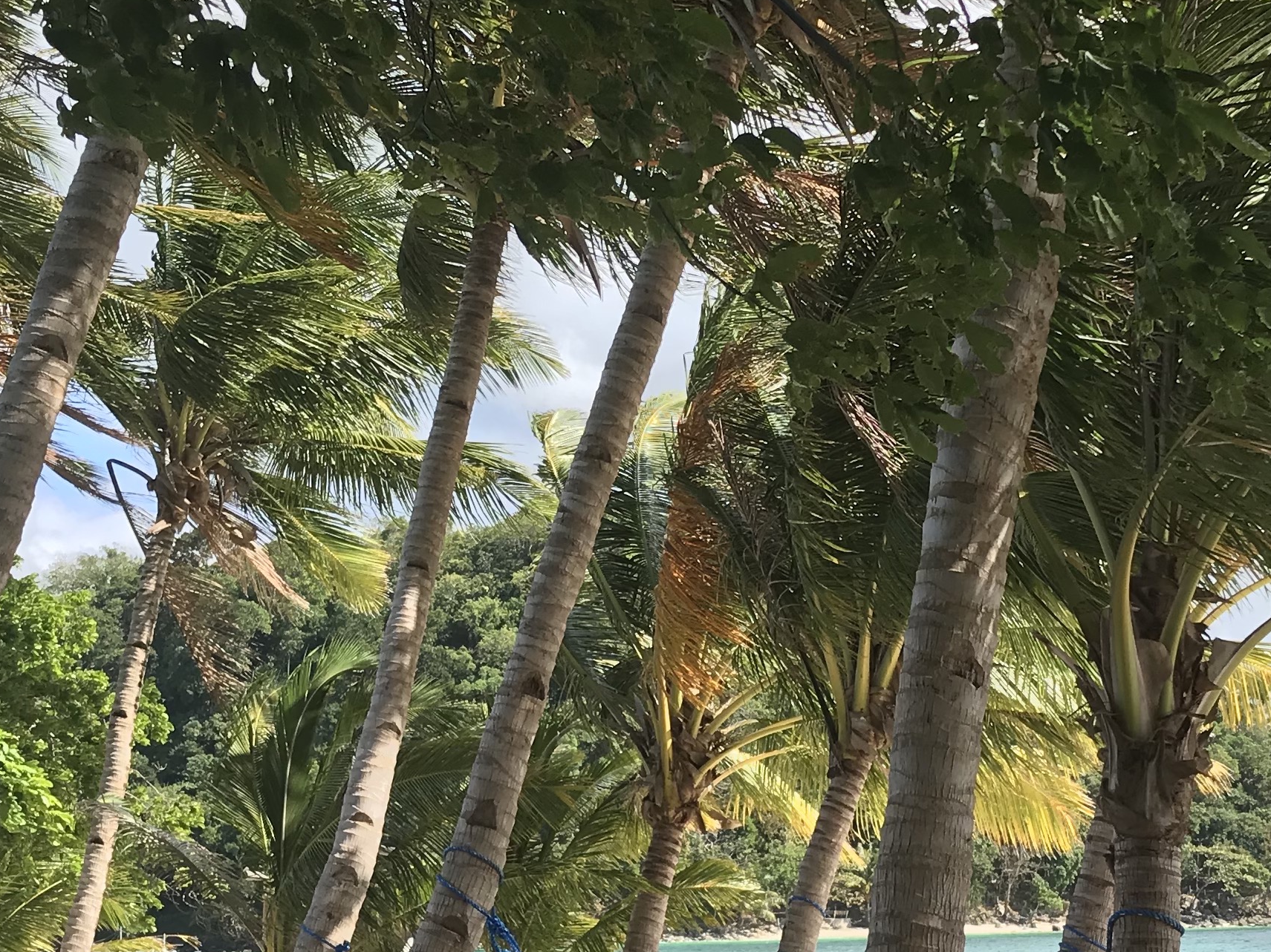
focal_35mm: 66
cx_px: 691
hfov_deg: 29.4
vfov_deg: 22.3
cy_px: 484
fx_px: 2423
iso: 20
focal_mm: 3.99
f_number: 1.8
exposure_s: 1/958
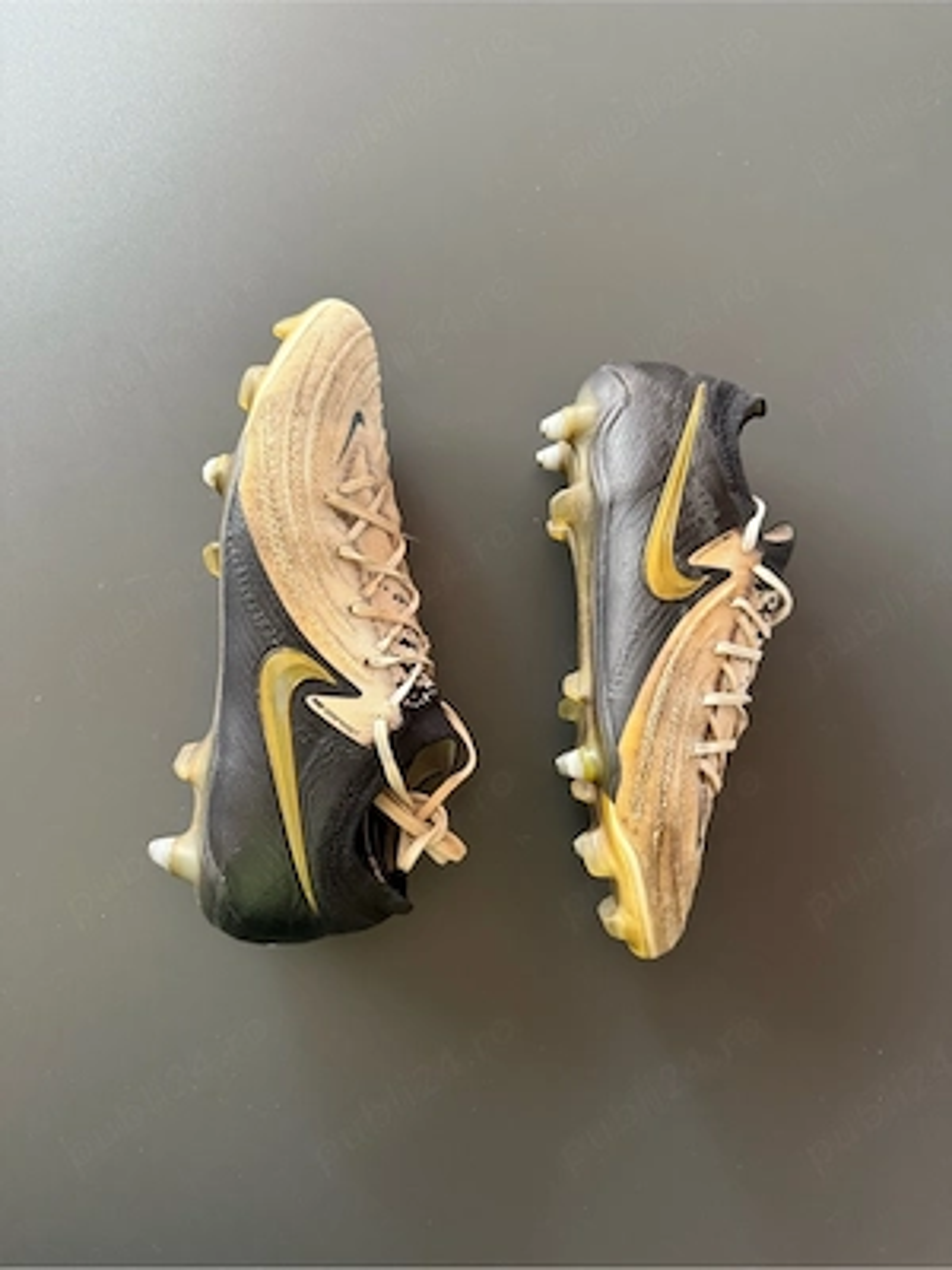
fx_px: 880
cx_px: 476
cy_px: 635
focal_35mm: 24
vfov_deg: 71.6
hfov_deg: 56.8
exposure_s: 1/60
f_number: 1.78
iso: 400
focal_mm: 6.76
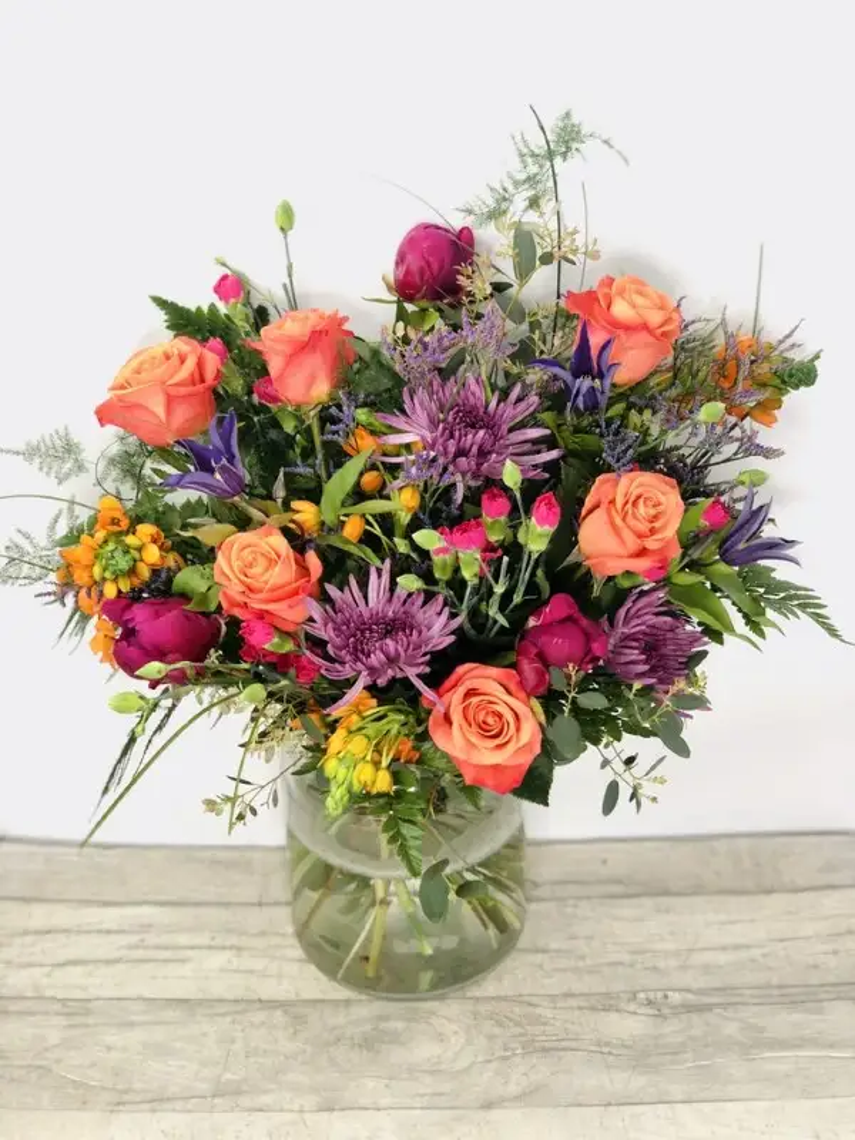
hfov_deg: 28.0
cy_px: 570
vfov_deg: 36.8
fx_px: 1713
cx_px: 428
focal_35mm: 52
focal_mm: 6
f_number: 2.4
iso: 64
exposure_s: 1/50
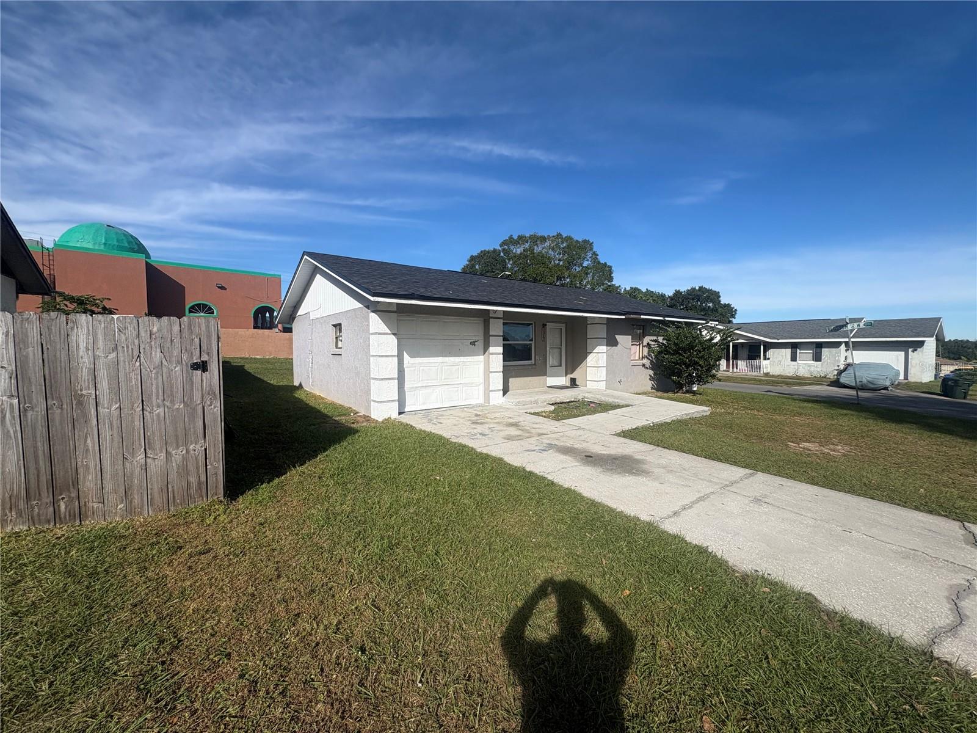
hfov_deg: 102.1
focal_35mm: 14
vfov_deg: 85.7
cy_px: 366
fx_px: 395
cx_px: 488
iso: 50
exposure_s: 1/2874
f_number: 2.2
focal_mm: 2.22
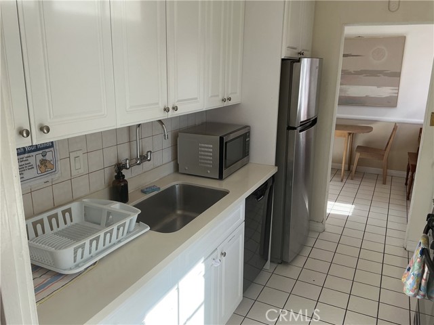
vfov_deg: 48.2
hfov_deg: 61.7
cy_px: 162
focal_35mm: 29
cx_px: 217
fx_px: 364
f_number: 1.8
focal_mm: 3
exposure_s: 1/219
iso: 20
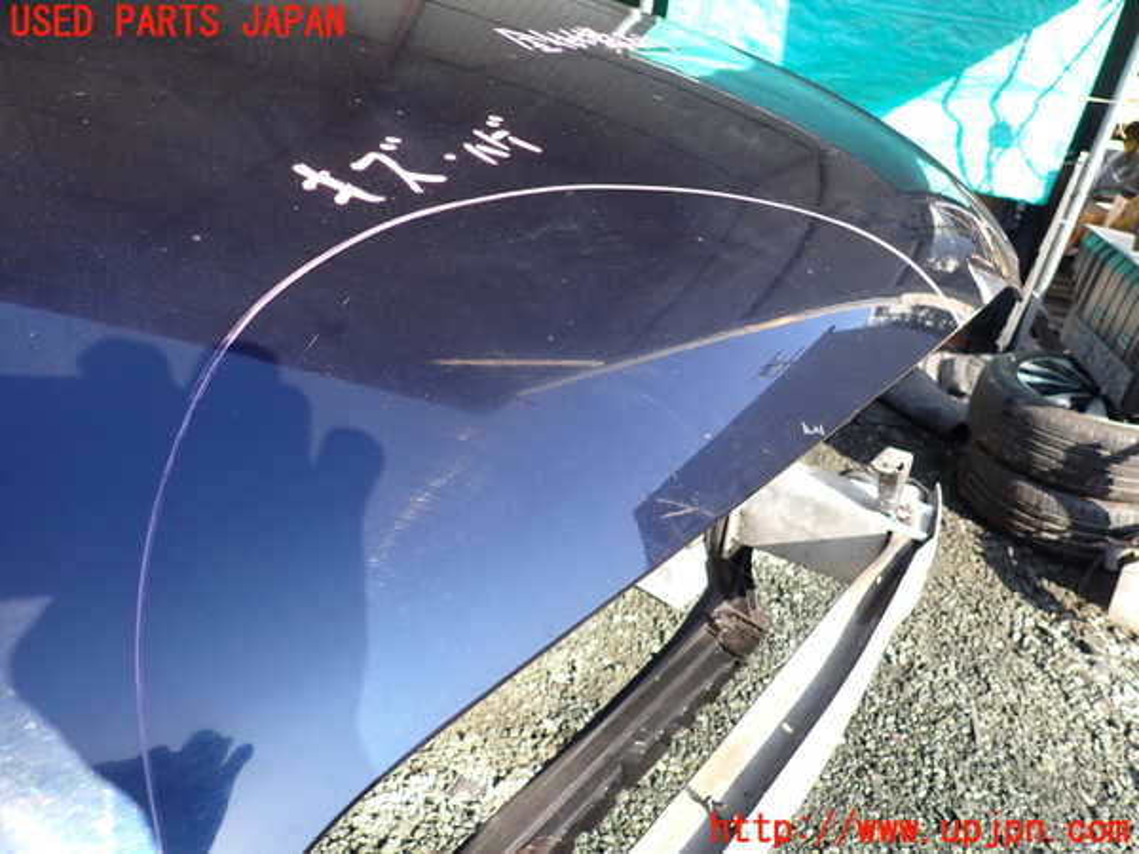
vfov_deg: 54.9
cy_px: 427
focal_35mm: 25
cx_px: 570
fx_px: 823
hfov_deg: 69.4
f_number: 2.8
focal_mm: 4.5
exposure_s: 1/200
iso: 100
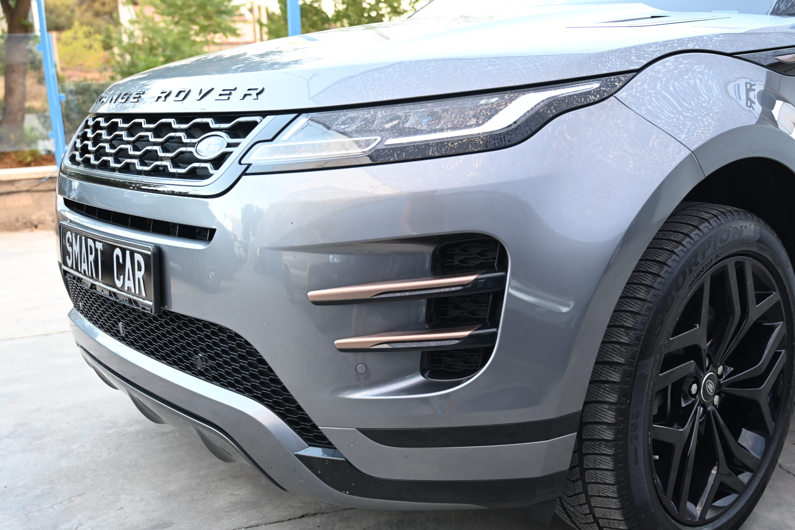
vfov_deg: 36.9
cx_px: 398
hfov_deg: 53.1
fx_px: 795
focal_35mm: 36
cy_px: 265
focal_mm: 36
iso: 900
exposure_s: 1/125
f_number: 4
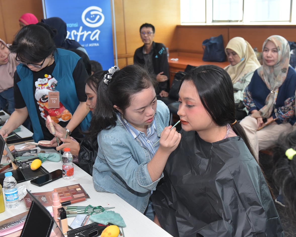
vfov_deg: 32.7
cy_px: 120
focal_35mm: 46
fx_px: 403
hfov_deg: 40.3
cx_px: 149
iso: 2000
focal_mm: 40
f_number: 5
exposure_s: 1/160
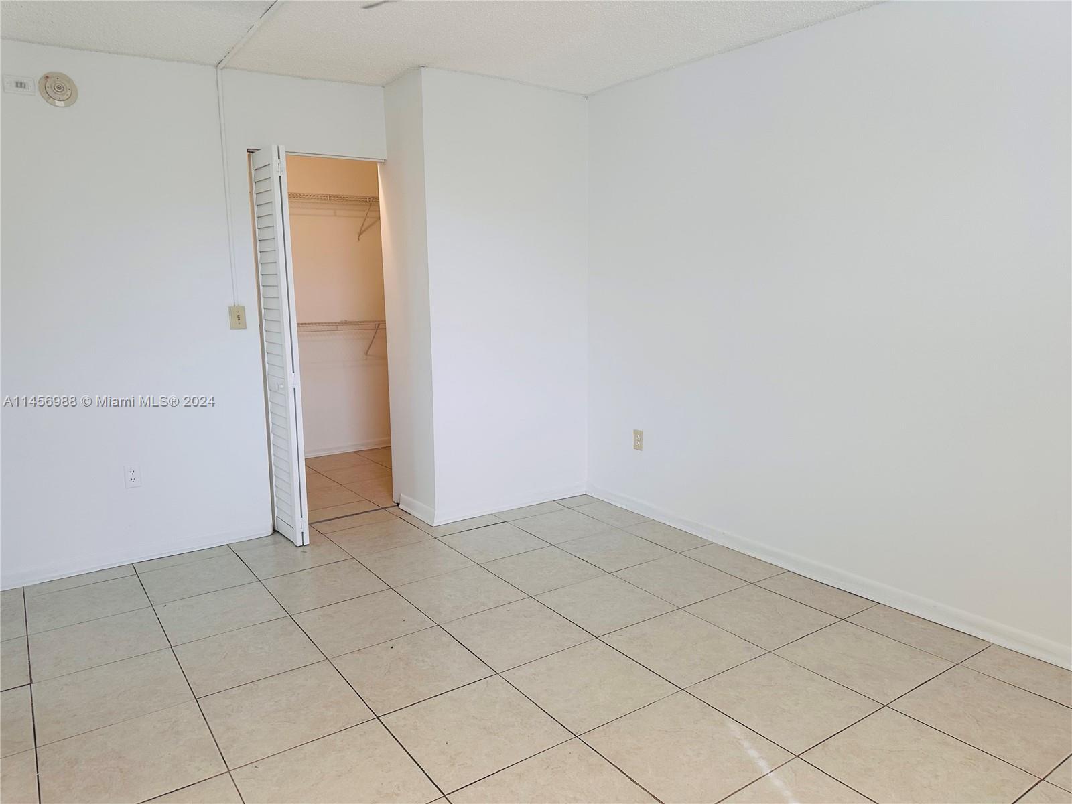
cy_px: 402
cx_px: 536
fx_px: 743
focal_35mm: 24
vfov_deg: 56.8
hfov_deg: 71.6
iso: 64
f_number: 1.78
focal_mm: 6.86
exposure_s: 1/214
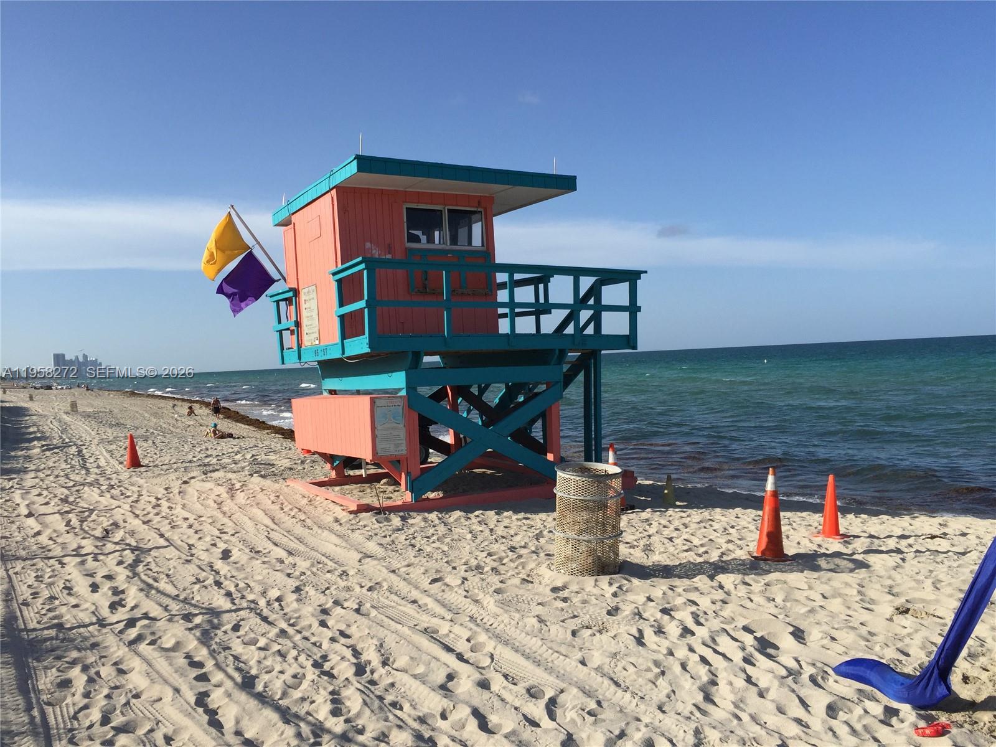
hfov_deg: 61.7
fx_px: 834
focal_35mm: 29
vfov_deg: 48.2
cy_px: 374
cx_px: 498
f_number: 2.2
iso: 32
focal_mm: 4.15
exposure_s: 1/2639
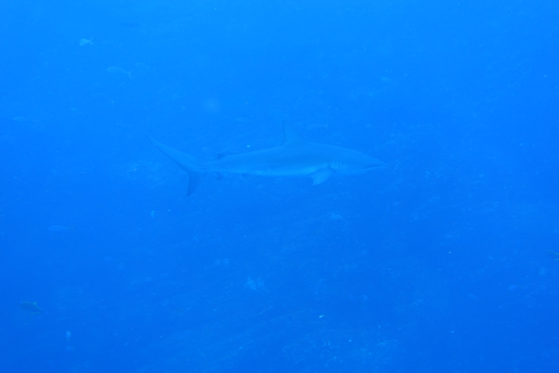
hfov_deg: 45.4
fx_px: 668
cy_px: 186
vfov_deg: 31.2
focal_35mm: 43
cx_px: 280
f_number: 2.8
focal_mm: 15.94
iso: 125
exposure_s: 1/60
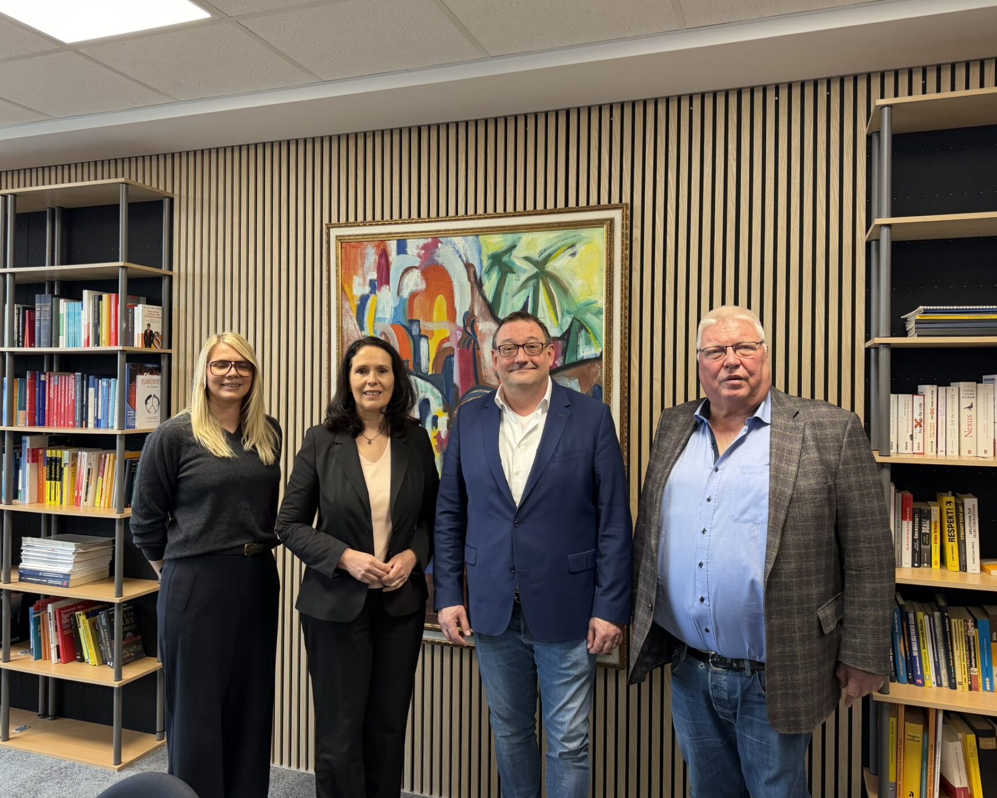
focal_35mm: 26
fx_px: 767
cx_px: 498
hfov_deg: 66.0
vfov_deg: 54.9
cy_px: 388
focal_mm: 6.76
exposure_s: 1/106
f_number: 1.78
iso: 200
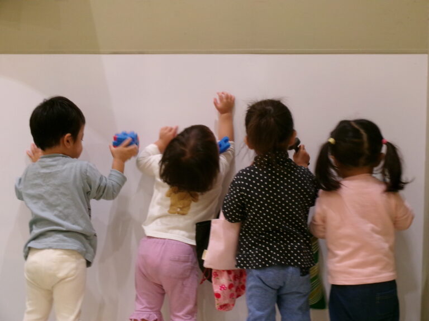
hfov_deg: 30.3
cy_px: 160
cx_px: 214
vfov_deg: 22.9
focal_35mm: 64
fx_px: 793
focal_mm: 11.5
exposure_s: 1/34
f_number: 5.2
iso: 354
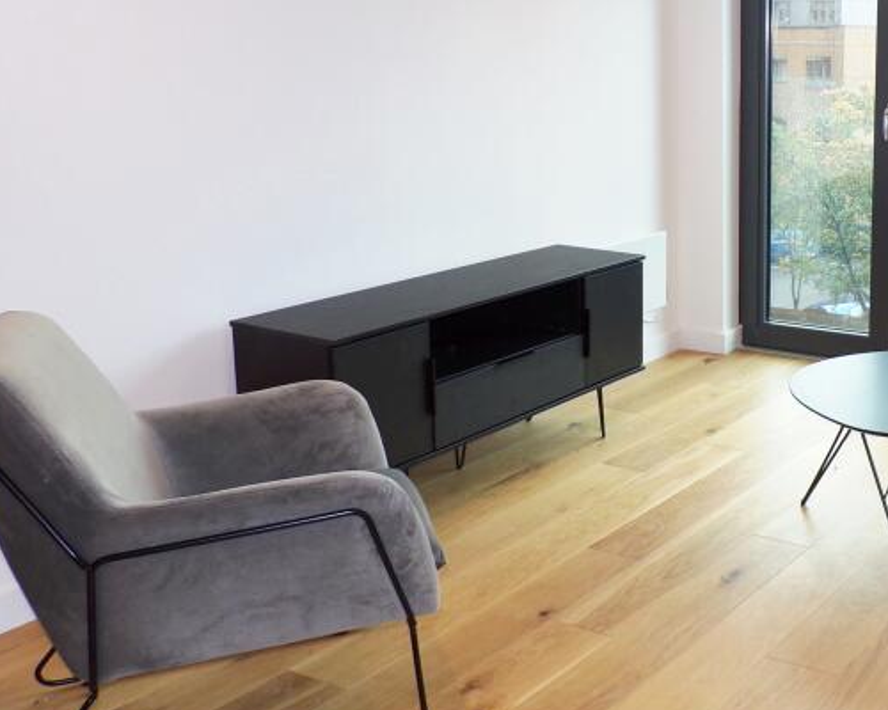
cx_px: 749
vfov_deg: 31.4
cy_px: 280
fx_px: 1262
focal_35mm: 48
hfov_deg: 37.0
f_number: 3
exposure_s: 1/45
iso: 100
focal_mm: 4.3
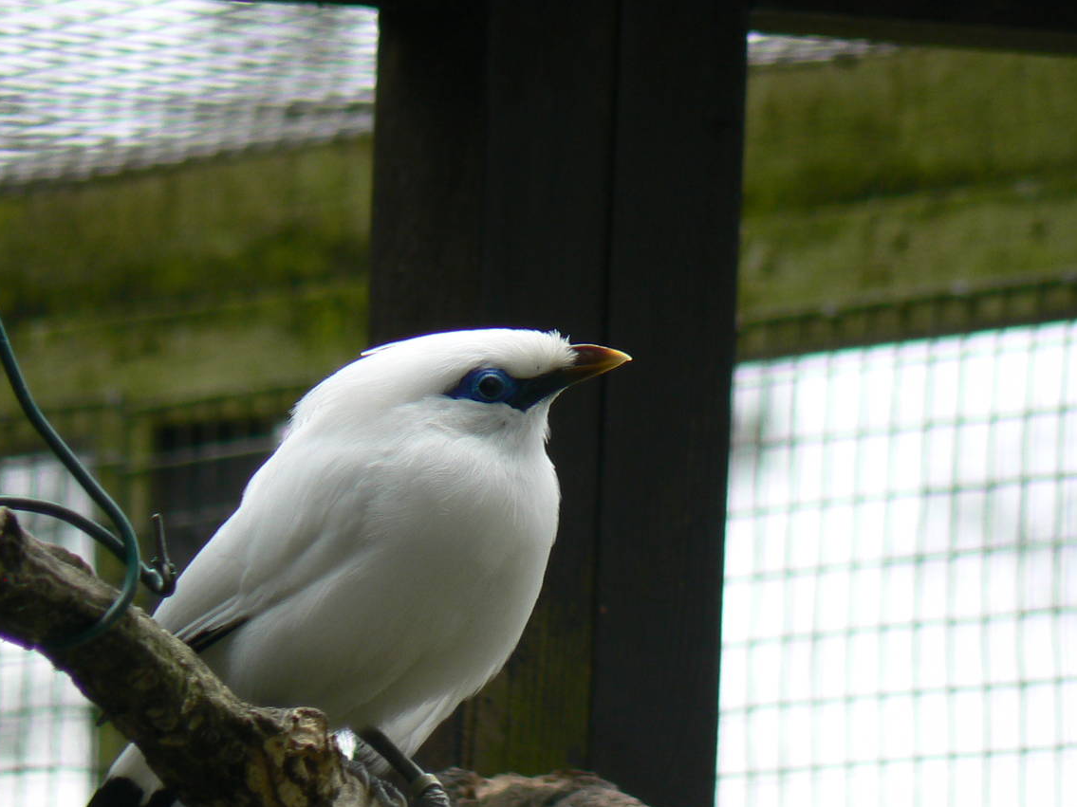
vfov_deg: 2.4
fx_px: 18946
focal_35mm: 609
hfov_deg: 3.3
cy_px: 500
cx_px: 444
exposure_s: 1/100
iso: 80
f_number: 4
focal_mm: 72
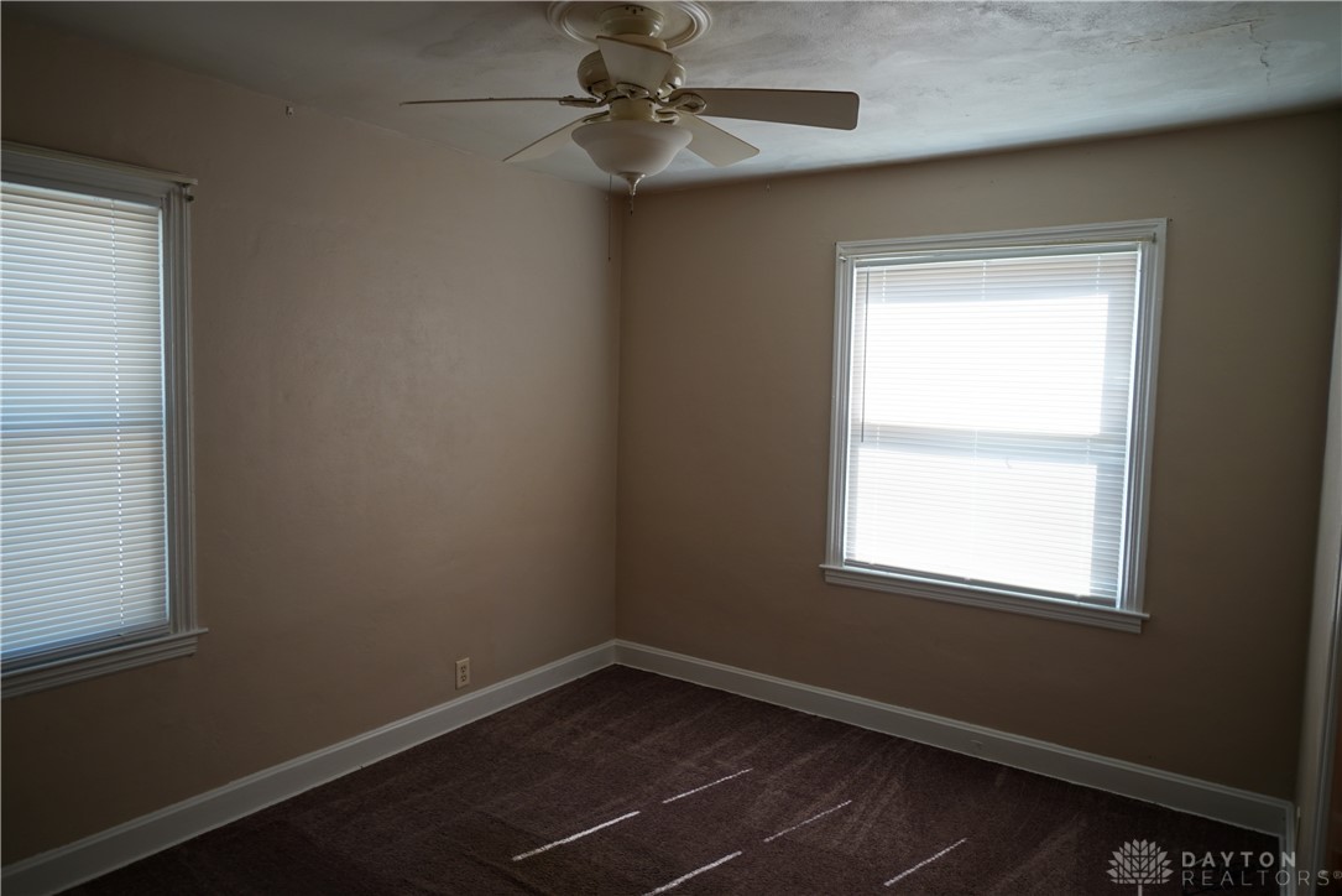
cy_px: 448
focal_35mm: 22
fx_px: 839
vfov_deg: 56.2
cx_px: 671
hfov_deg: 77.3
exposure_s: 1/60
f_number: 4
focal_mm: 15
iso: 200
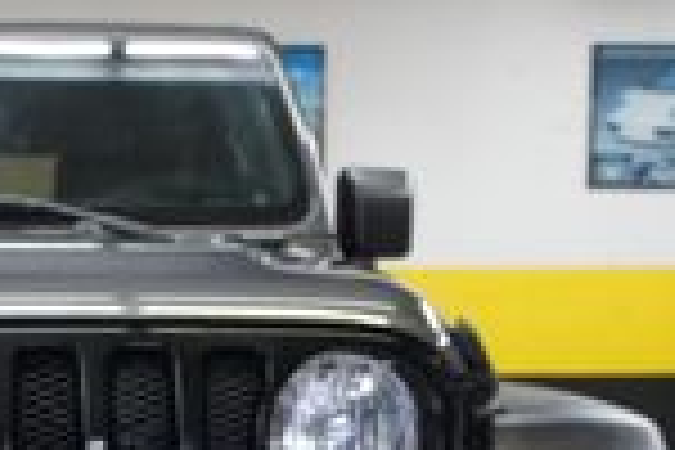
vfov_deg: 16.3
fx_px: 1500
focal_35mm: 80
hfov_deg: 24.0
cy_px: 544
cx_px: -40
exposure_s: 1/30
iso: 400
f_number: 4
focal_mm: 20
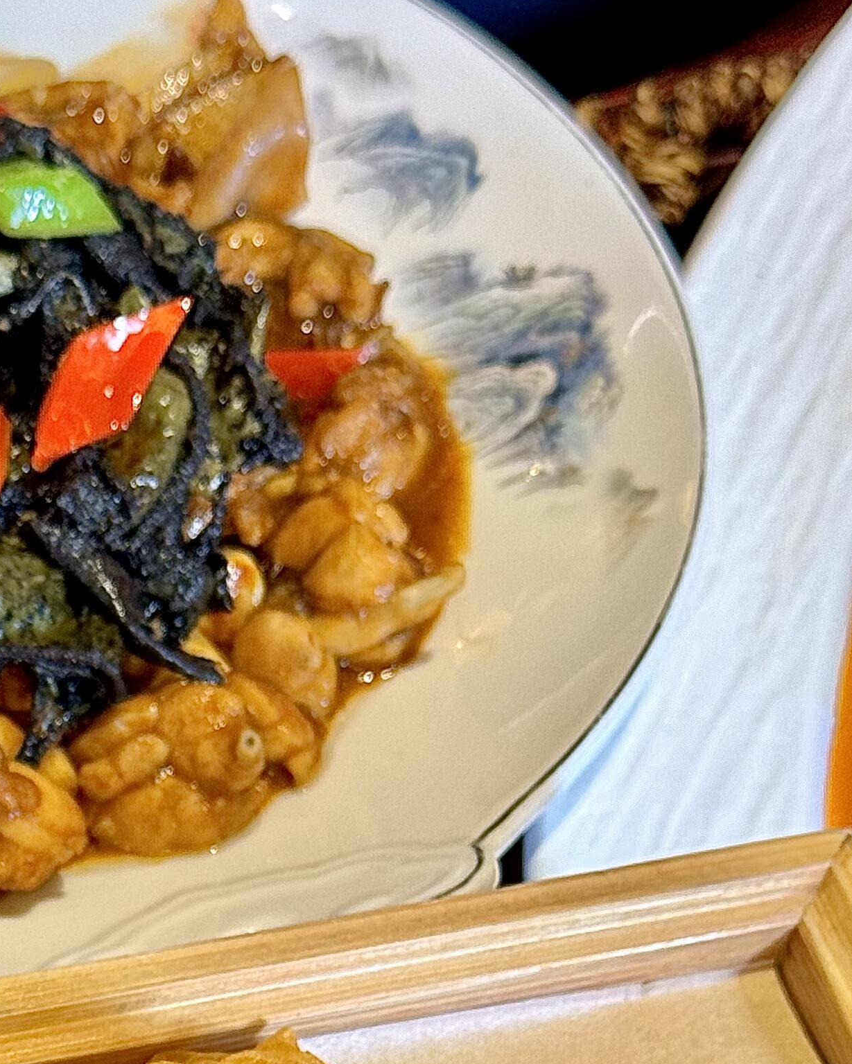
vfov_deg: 15.2
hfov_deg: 12.3
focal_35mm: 123
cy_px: 1235
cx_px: -153
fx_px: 3877
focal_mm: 6.86
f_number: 1.78
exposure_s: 1/50
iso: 64
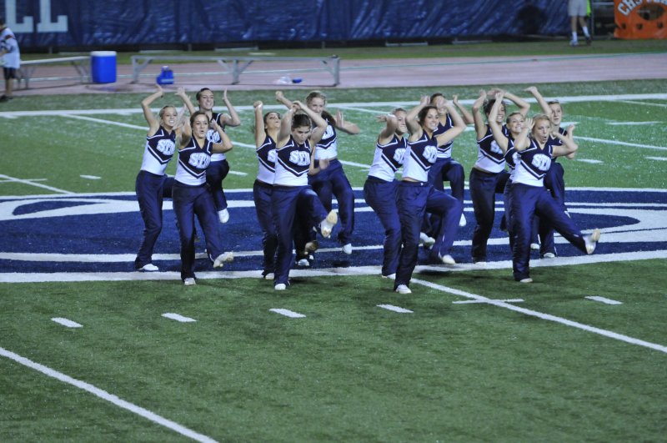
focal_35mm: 225
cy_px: 222
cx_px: 334
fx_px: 4163
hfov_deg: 9.2
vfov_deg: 6.1
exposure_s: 1/160
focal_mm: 150
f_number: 2.8
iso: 1600
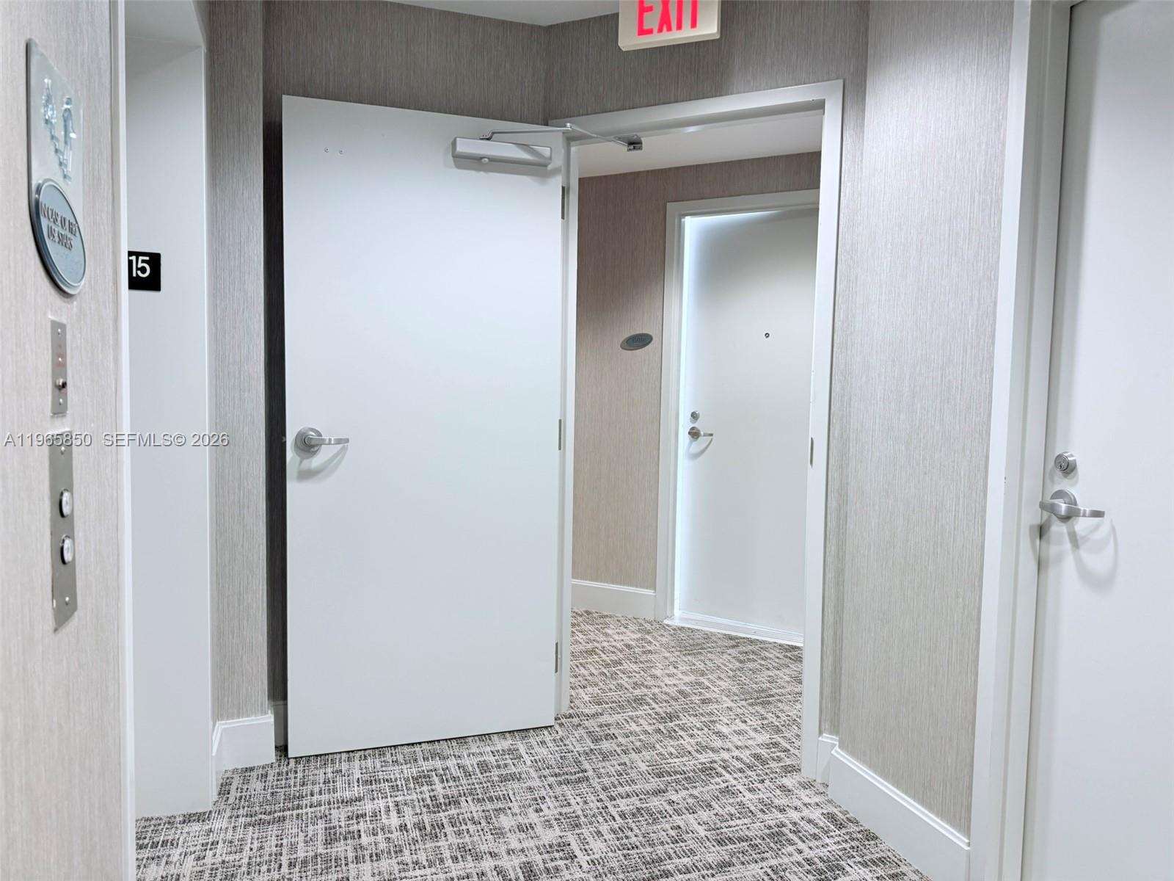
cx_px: 587
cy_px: 440
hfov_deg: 71.6
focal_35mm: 24
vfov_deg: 56.8
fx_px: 814
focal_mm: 6.76
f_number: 1.78
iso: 200
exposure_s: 1/60
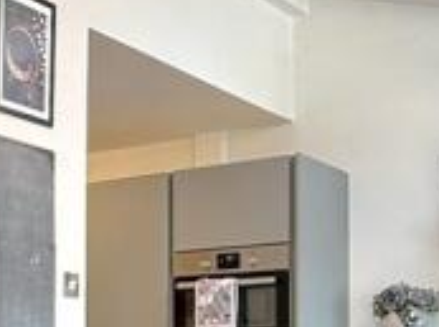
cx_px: 48
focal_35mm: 83
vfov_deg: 17.1
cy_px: 371
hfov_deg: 23.0
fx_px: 1050
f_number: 2.2
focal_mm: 2.22
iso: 125
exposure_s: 1/99
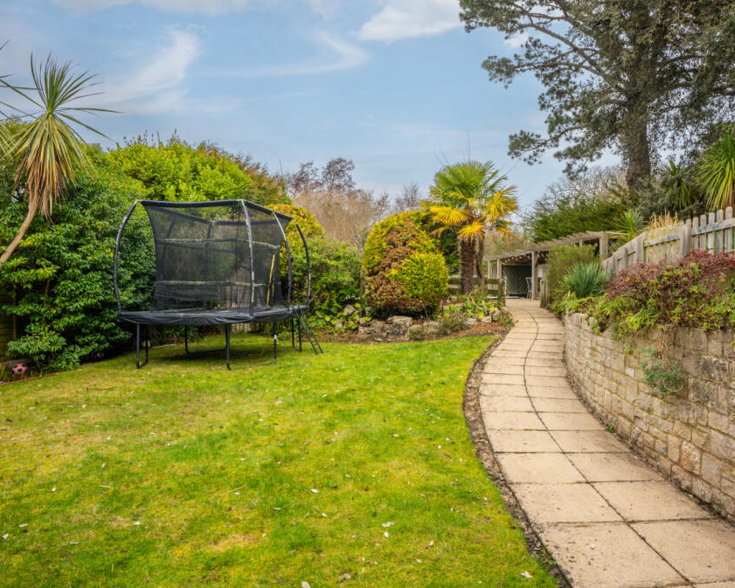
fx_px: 522
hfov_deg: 69.7
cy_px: 291
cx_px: 431
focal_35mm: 24
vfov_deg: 58.8
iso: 200
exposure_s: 1/40
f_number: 11
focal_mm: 21
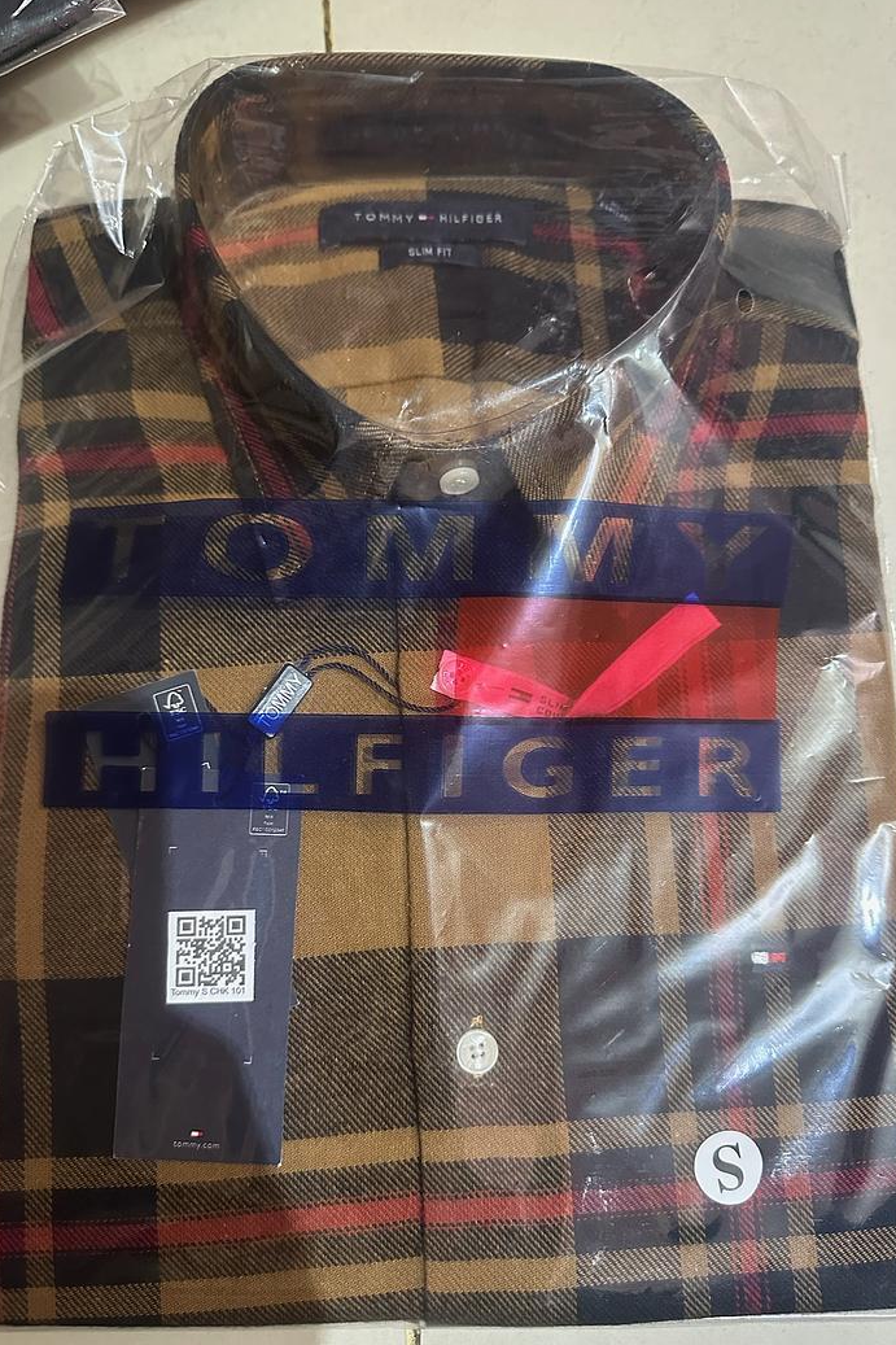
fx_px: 971
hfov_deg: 49.5
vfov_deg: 69.4
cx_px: 456
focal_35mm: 26
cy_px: 686
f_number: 1.78
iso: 640
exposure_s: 1/50
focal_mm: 6.86
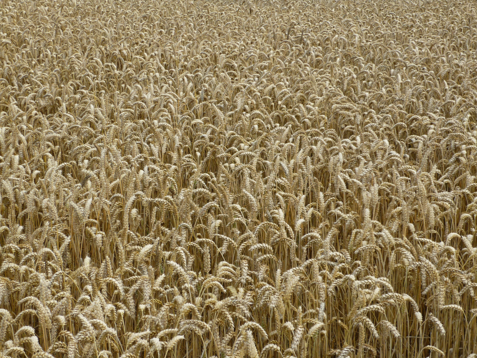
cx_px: 238
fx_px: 1130
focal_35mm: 82
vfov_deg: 18.0
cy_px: 179
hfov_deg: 23.8
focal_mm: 13.6
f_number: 4.4
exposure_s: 1/250
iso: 100
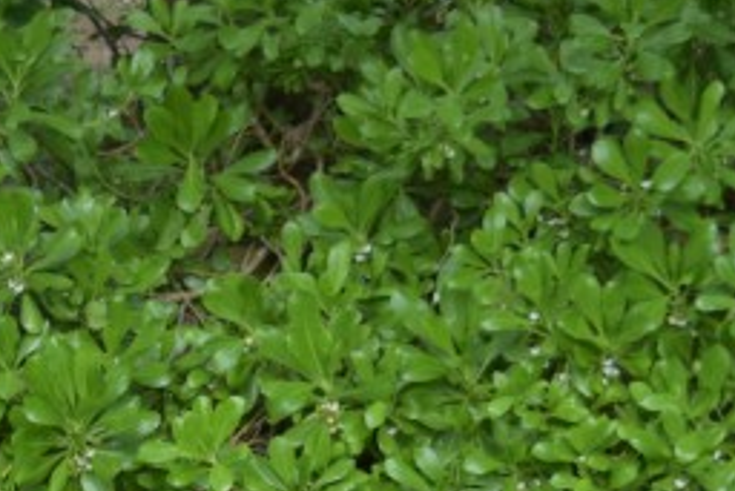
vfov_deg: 7.5
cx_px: 46
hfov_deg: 11.3
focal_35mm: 180
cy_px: 775
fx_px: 3677
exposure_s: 1/400
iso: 200
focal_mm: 30
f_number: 4.2
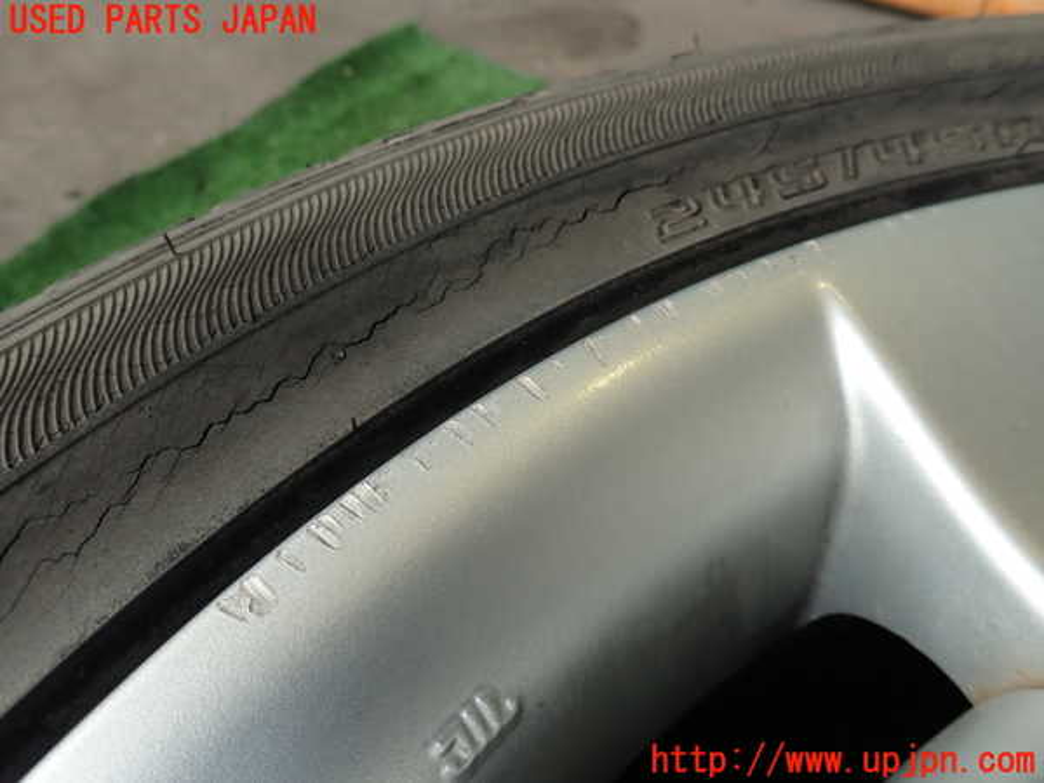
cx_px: 522
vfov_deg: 54.9
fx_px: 754
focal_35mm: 25
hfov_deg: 69.4
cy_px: 392
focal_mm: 4.5
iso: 100
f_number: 2.8
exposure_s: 1/125
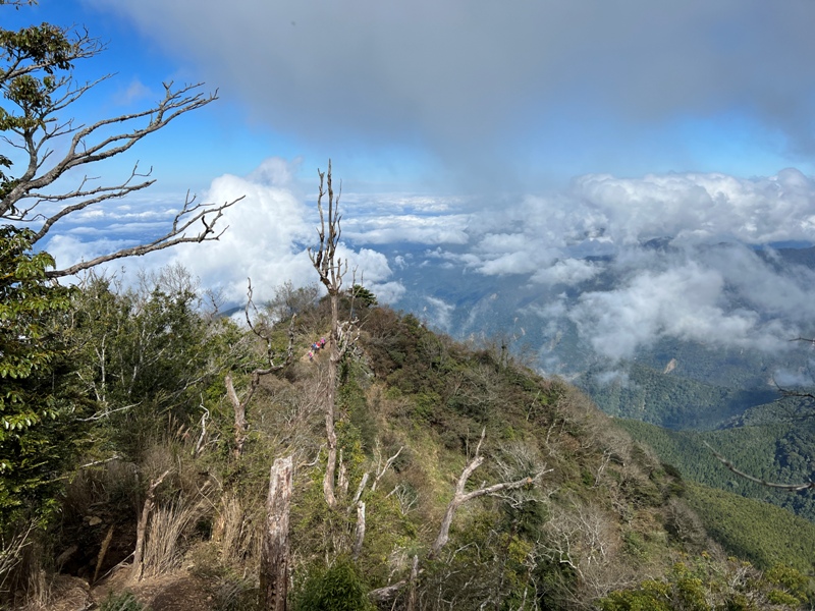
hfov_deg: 67.3
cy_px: 306
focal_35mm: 26
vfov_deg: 53.1
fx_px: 612
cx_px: 408
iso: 50
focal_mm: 5.7
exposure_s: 1/7463
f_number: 1.5
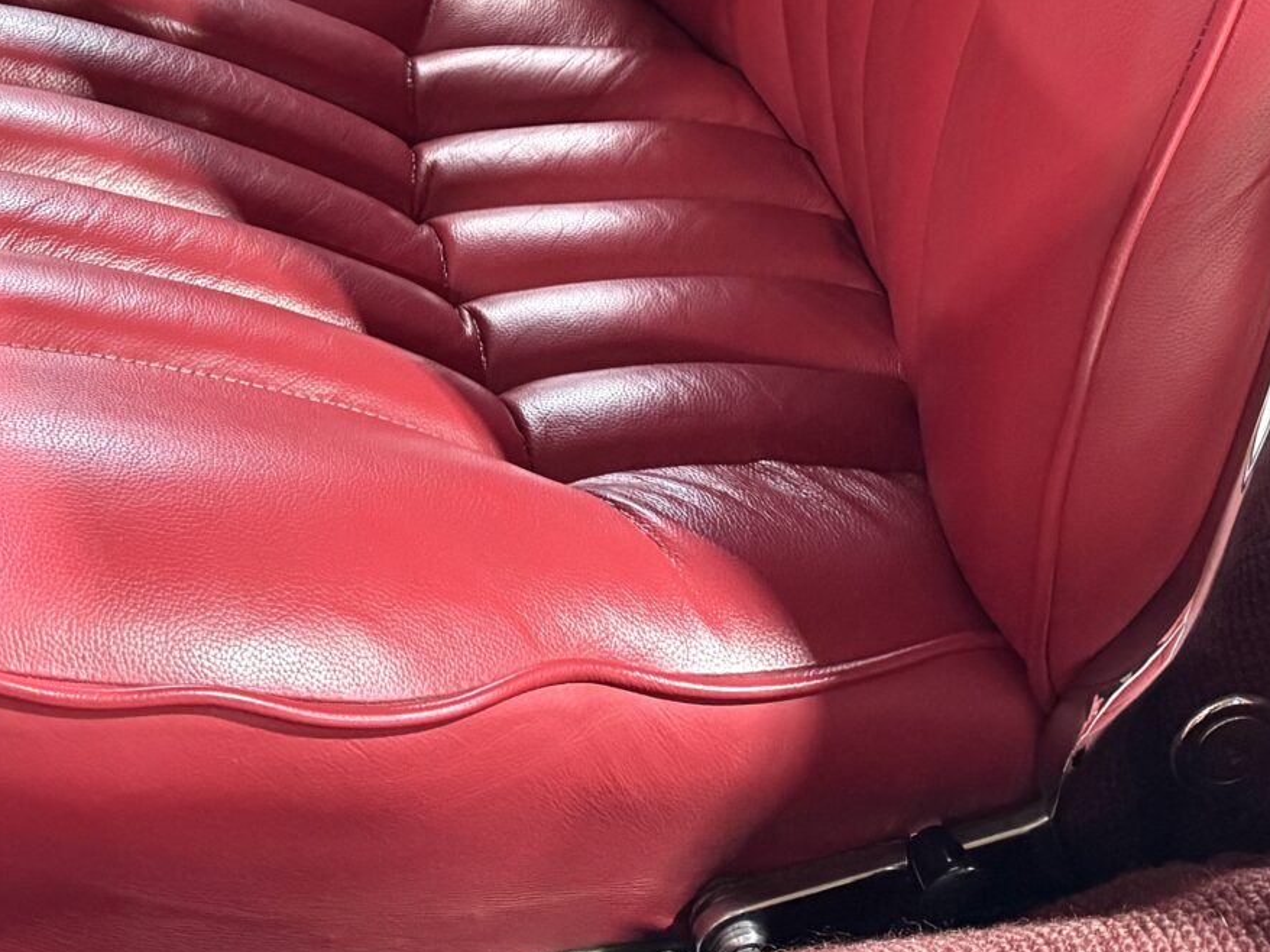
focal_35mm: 70
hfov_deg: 27.7
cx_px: 472
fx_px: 2567
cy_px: -313
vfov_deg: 19.3
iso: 640
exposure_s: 1/33
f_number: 1.78
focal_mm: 6.76
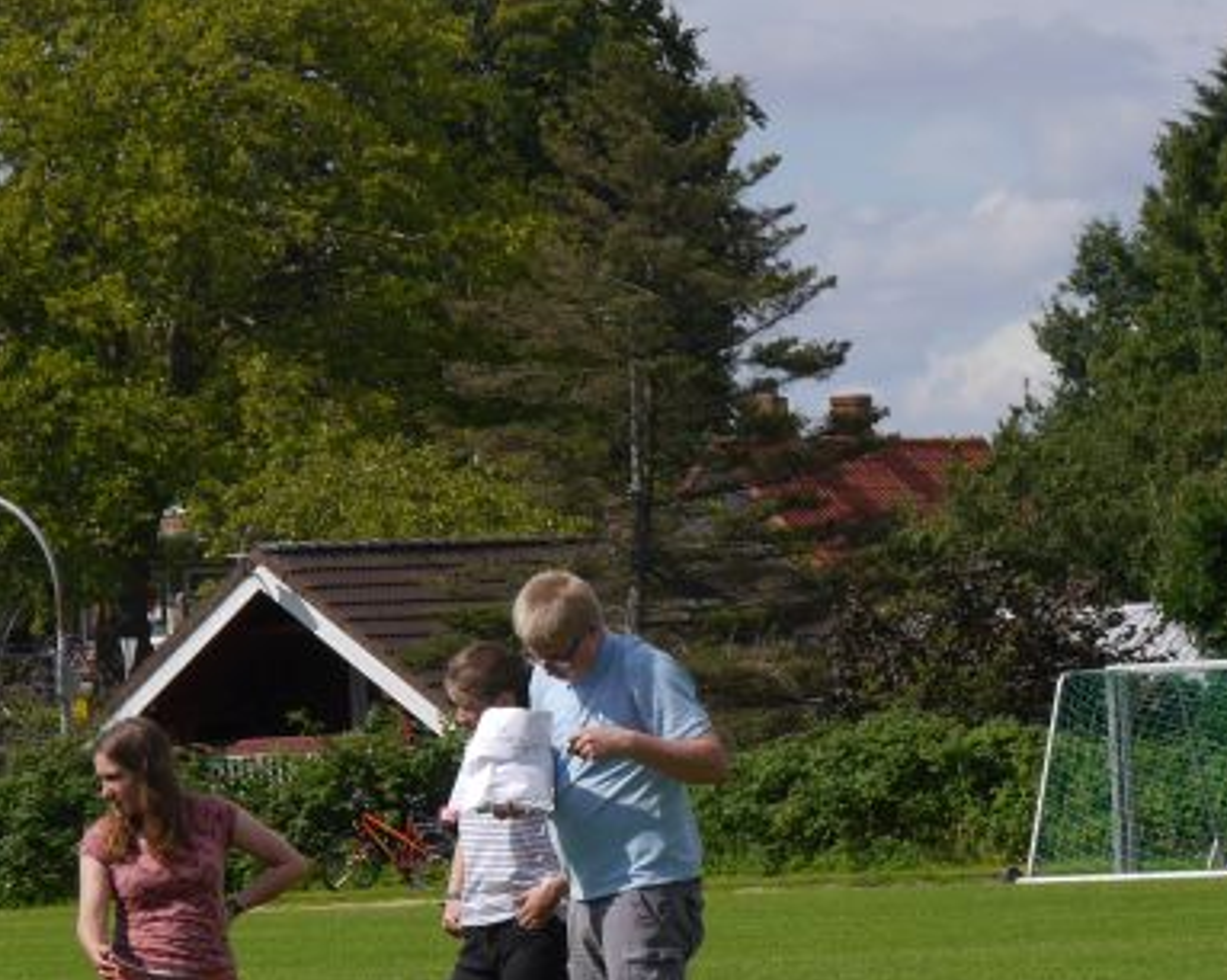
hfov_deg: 6.2
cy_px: 964
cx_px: 878
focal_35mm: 311
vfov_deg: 5.0
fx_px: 11288
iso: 160
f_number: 7.1
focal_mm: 61
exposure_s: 1/640
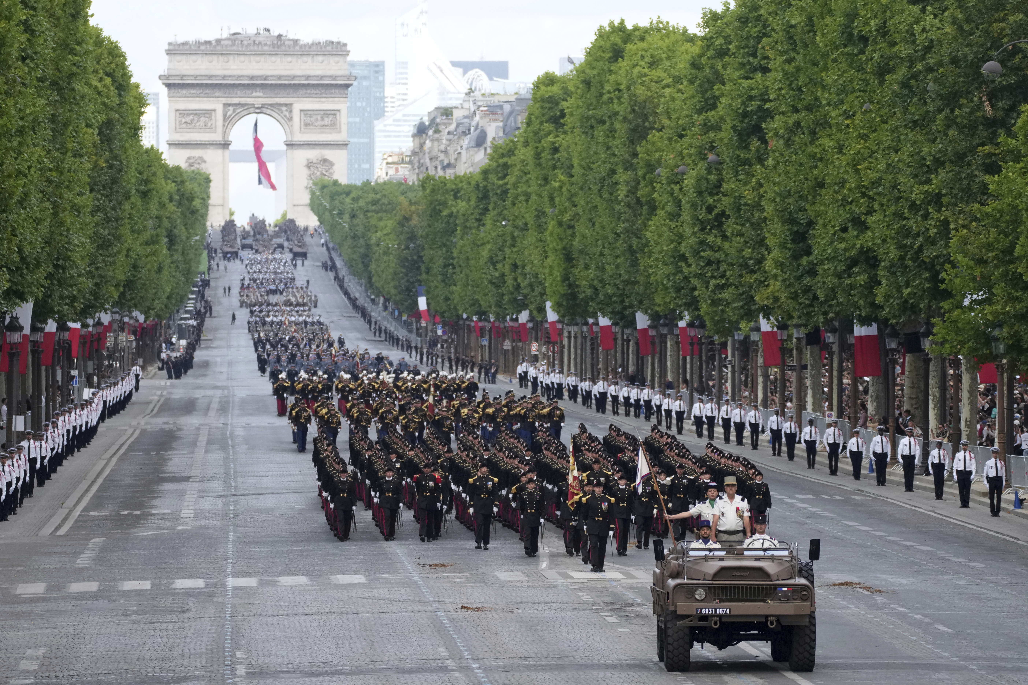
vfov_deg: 4.8
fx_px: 8138
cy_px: 342
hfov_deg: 7.2
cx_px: 514
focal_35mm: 285
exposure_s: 1/2500
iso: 1600
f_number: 5.6
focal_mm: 190
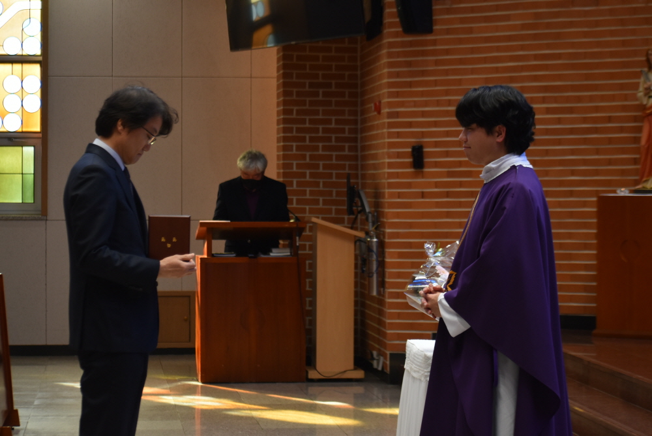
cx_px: 326
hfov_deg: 18.9
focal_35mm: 108
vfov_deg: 12.7
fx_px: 1957
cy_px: 218
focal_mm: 72
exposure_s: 1/60
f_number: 4.8
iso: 450
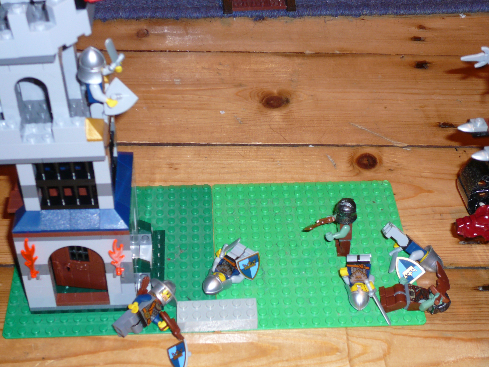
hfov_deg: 30.7
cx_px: 244
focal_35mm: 63
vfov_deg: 23.3
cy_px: 184
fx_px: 890
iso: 100
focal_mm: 10.3
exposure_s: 1/30
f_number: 4.1
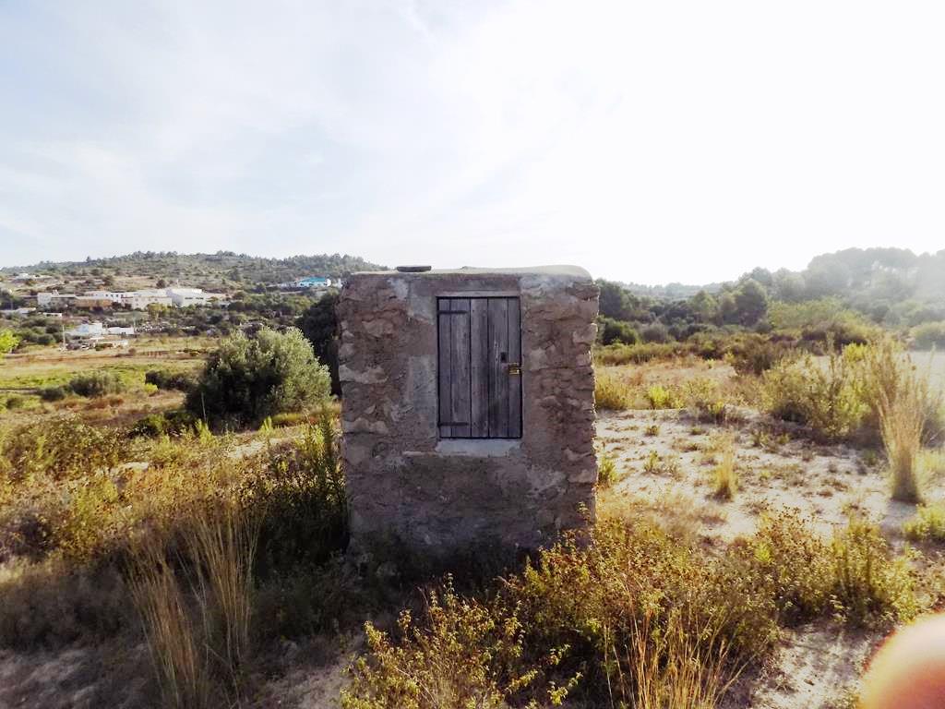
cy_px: 354
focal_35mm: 23
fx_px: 628
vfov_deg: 58.9
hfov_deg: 73.9
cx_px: 472
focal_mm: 4
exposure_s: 1/320
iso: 200
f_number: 9.9
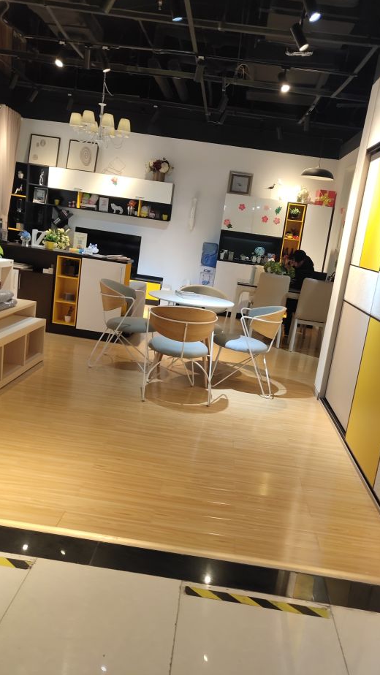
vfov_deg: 59.5
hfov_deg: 35.6
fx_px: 591
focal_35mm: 33
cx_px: 194
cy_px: 339
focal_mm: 4.35
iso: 171
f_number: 1.8
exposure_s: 1/100
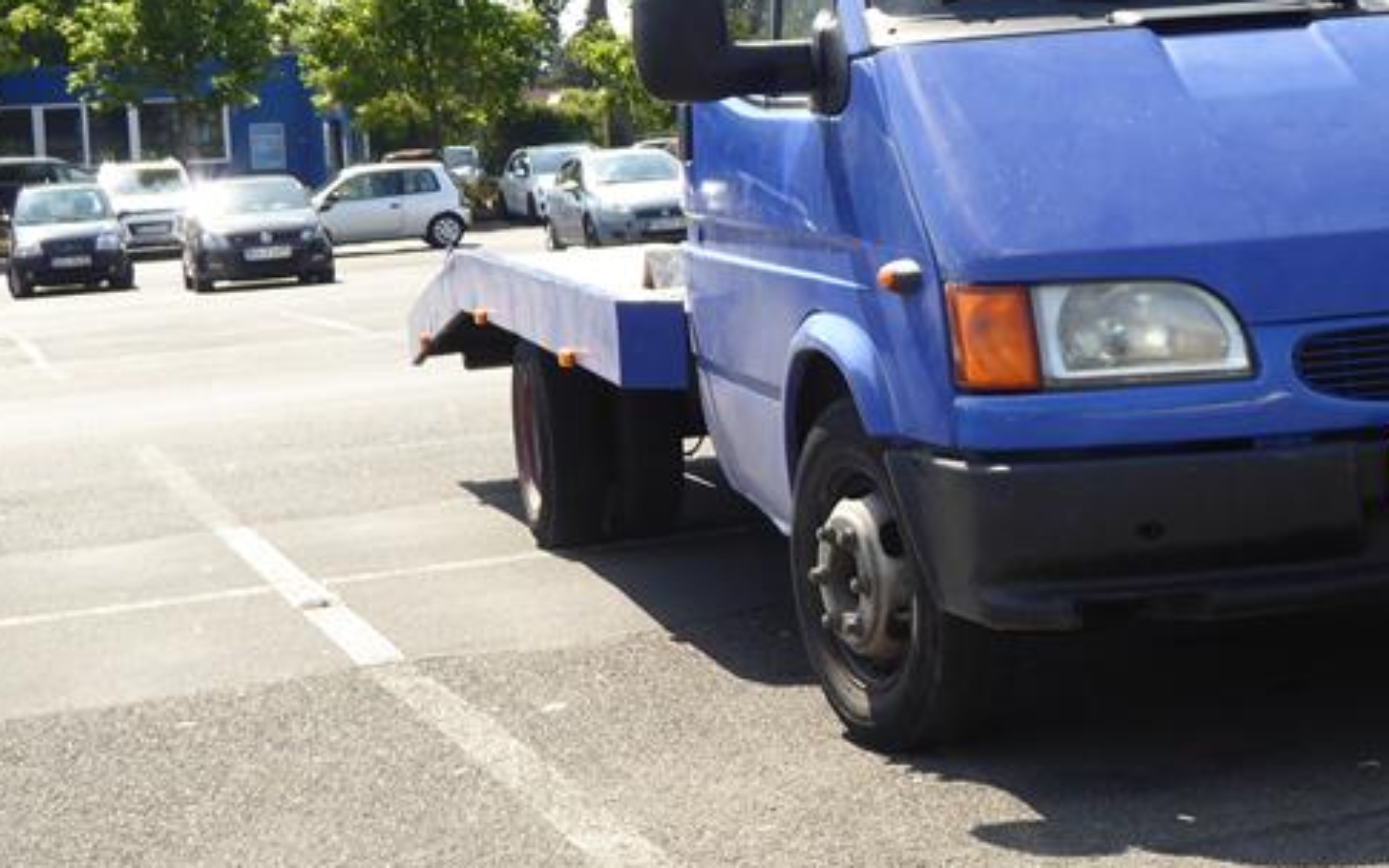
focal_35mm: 70
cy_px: 272
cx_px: 1083
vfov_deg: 18.5
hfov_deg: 28.8
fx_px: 2650
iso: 100
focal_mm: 7.2
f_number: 3.8
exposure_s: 1/320
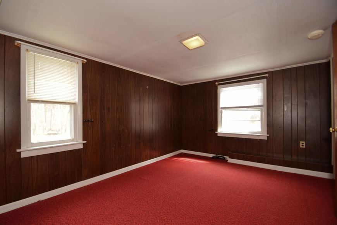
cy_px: 112
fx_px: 140
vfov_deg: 77.3
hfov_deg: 100.4
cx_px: 168
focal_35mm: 15
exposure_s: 1/30
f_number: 3.5
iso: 125
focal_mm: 10
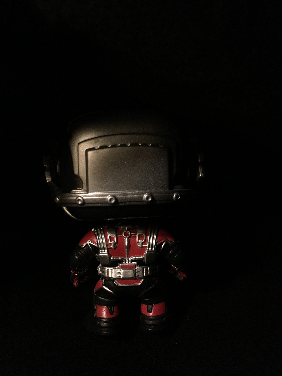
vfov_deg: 61.7
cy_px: 188
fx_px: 315
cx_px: 141
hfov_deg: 48.2
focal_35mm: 29
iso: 160
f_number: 2.2
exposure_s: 1/33
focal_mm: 4.15
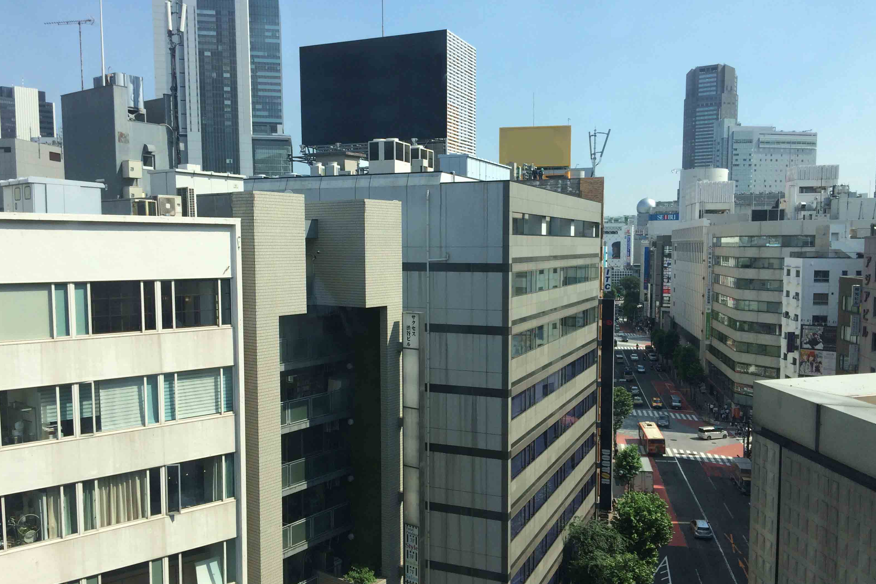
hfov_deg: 60.3
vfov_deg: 42.3
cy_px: 311
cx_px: 434
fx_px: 754
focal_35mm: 31
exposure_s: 1/933
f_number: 2.2
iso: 32
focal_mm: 4.15
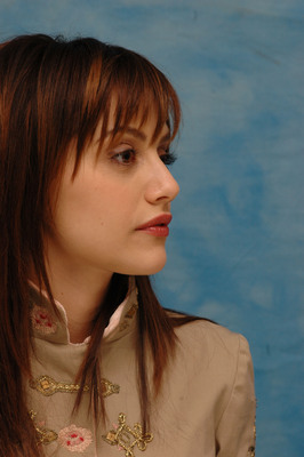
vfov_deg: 11.4
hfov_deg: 7.6
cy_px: 228
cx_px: 152
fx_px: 2284
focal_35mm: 180
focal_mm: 120
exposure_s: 1/250
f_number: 8
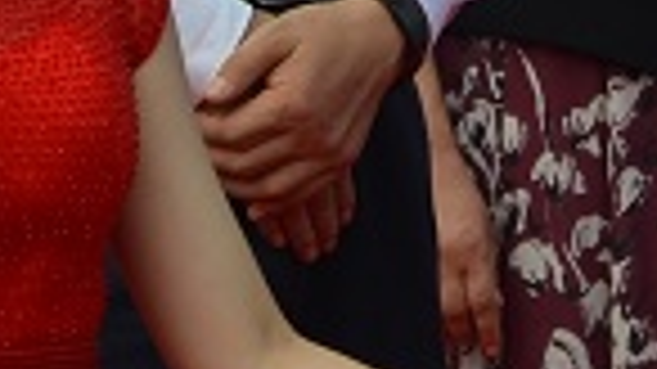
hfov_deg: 1.8
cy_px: -601
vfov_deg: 1.0
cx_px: 76
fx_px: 21139
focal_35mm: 1214
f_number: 8
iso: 160
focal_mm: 105
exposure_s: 1/250
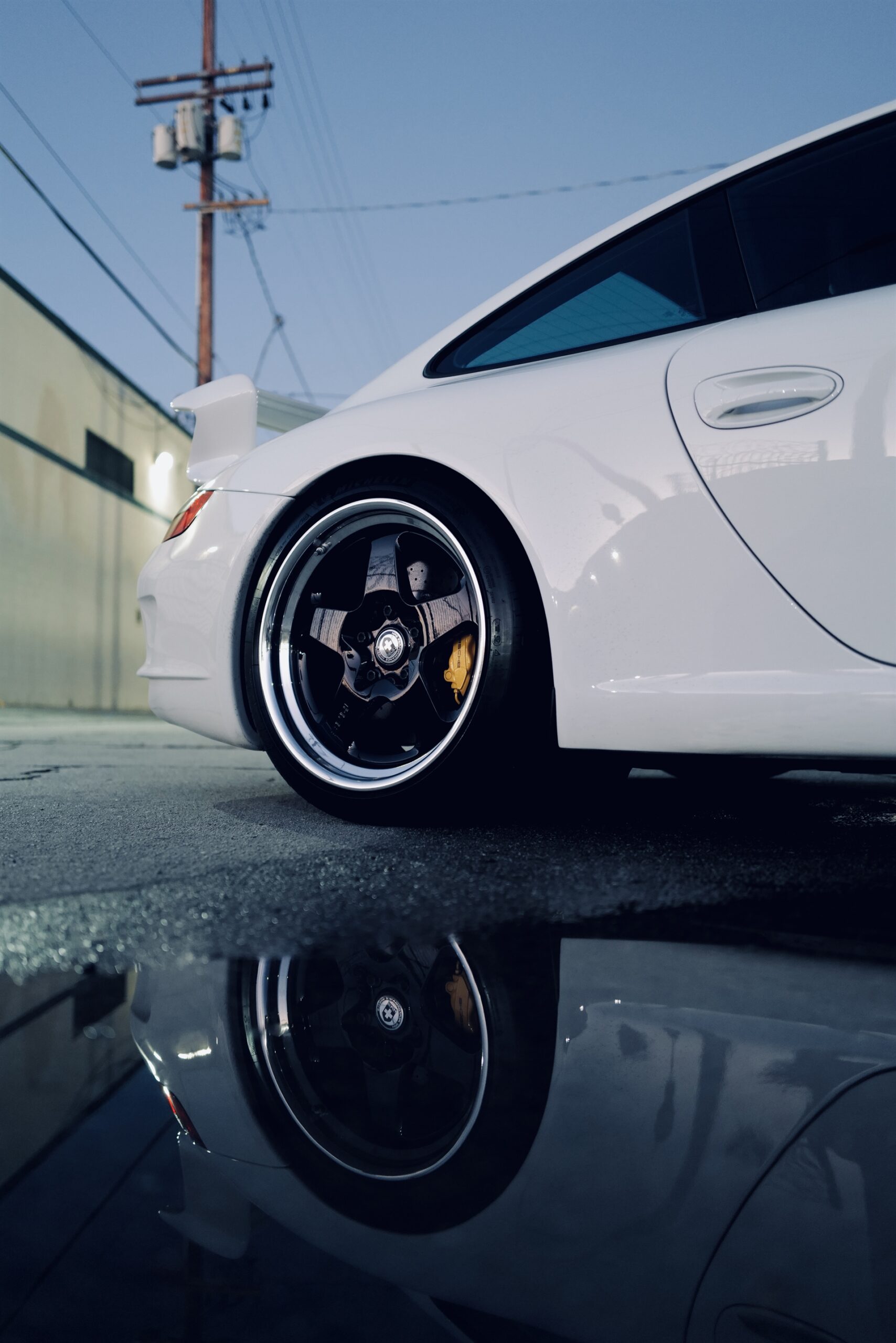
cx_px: 448
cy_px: 672
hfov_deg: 46.4
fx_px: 1045
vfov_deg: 65.5
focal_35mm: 28
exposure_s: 1/50
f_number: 1.7
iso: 1000
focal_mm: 28
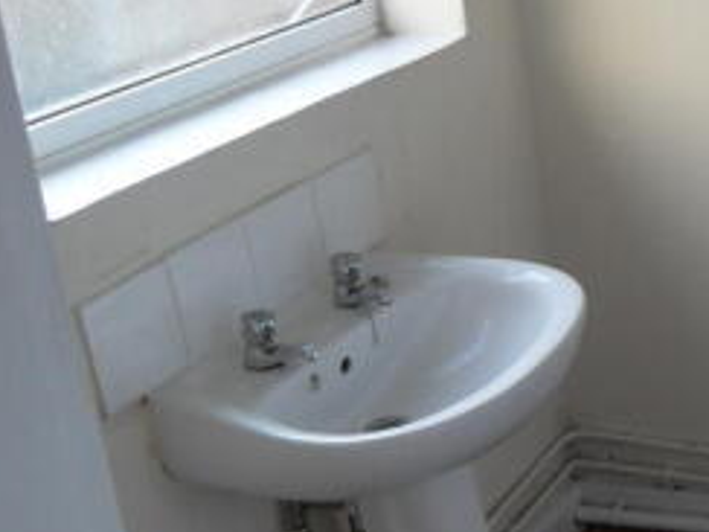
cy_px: 211
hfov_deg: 26.7
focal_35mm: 67
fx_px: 1372
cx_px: 777
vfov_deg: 21.9
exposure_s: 1/45
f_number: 2.8
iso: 120
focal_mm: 6
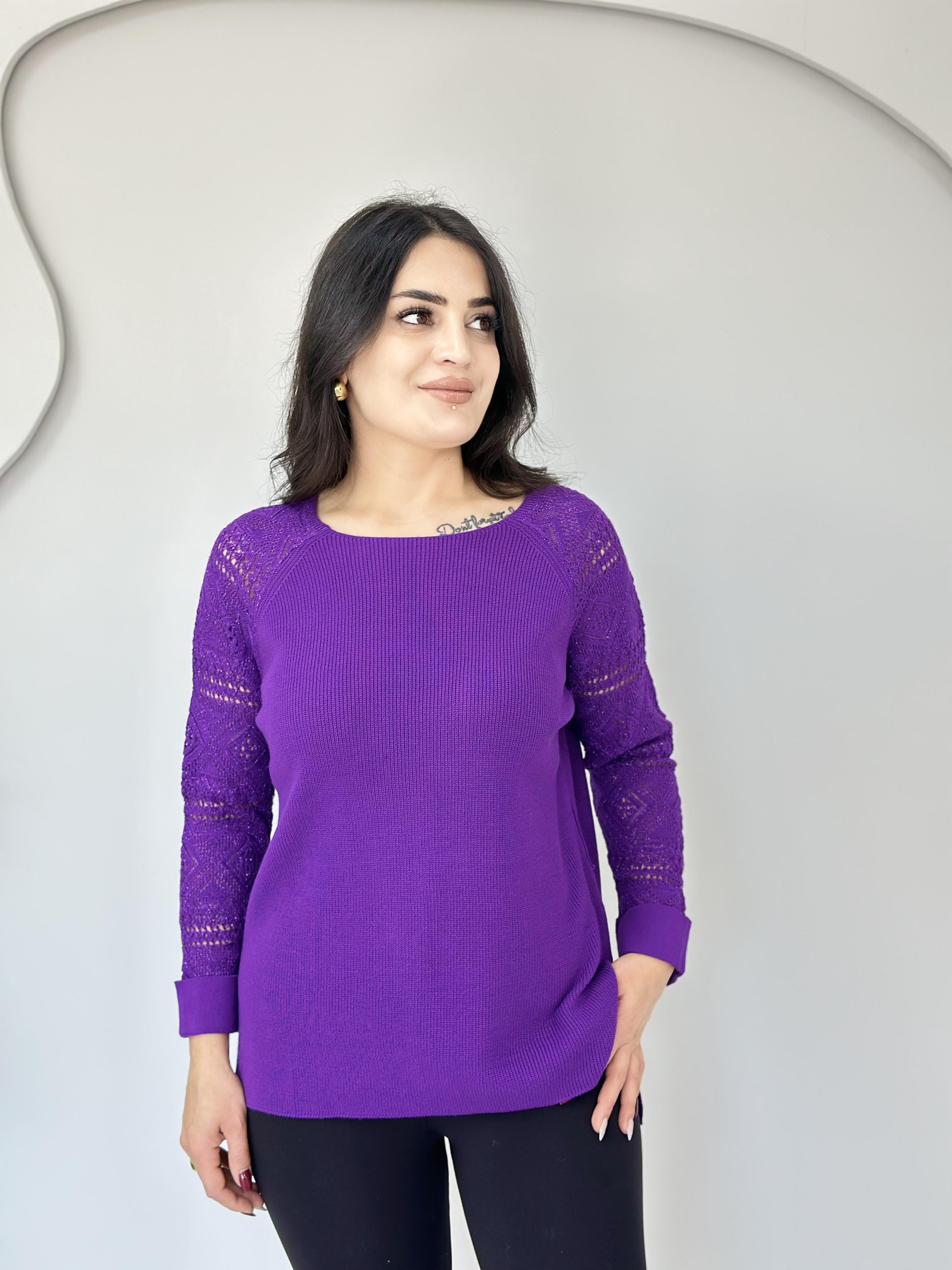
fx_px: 1760
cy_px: 635
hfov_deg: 30.3
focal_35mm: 48
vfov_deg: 39.7
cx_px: 476
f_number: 1.78
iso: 80
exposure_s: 1/50
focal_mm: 6.86
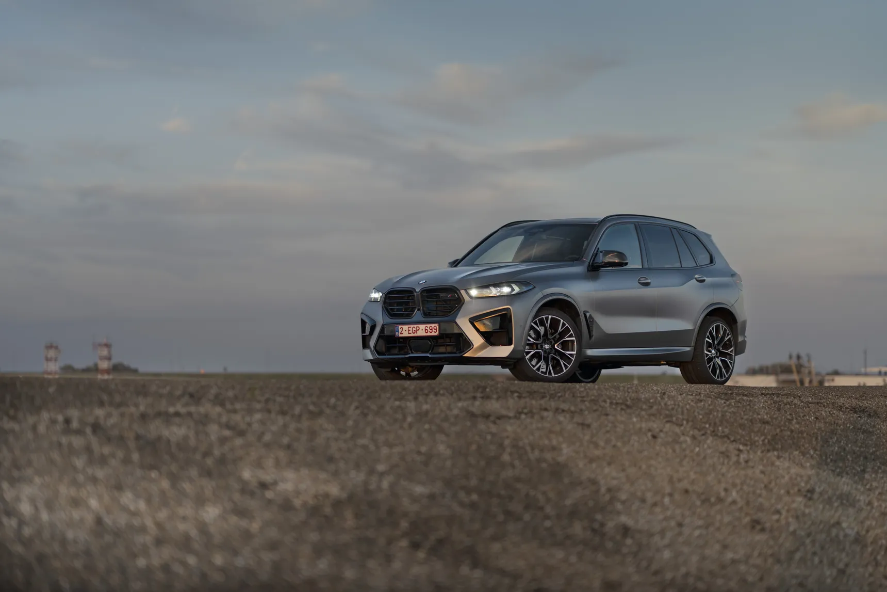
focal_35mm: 85
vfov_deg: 16.1
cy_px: 296
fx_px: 2094
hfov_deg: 23.9
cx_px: 444
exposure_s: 1/200
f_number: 1.6
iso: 50
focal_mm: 85
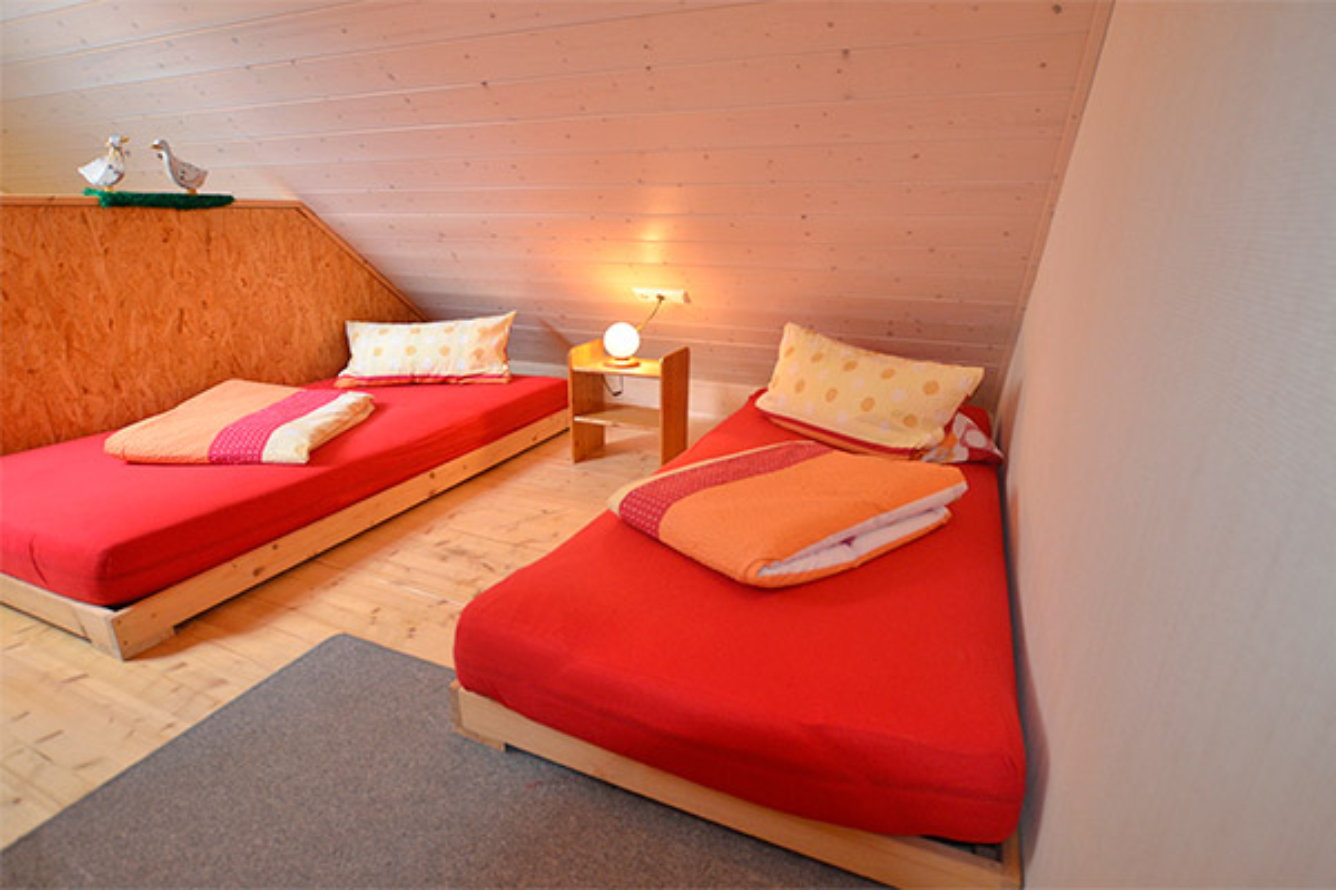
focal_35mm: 15
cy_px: 445
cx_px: 668
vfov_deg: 77.3
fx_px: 557
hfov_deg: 100.4
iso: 640
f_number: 3.5
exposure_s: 1/60
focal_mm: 10
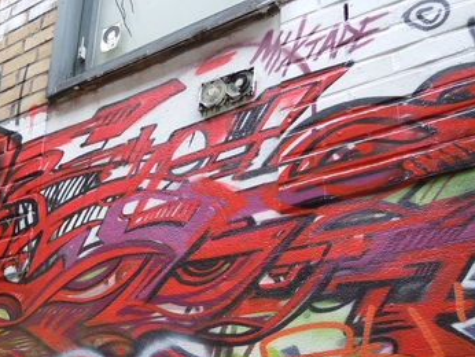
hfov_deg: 35.6
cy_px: 286
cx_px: 97
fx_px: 714
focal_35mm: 52
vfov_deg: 27.5
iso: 160
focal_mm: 5.4
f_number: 3.5
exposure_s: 1/60
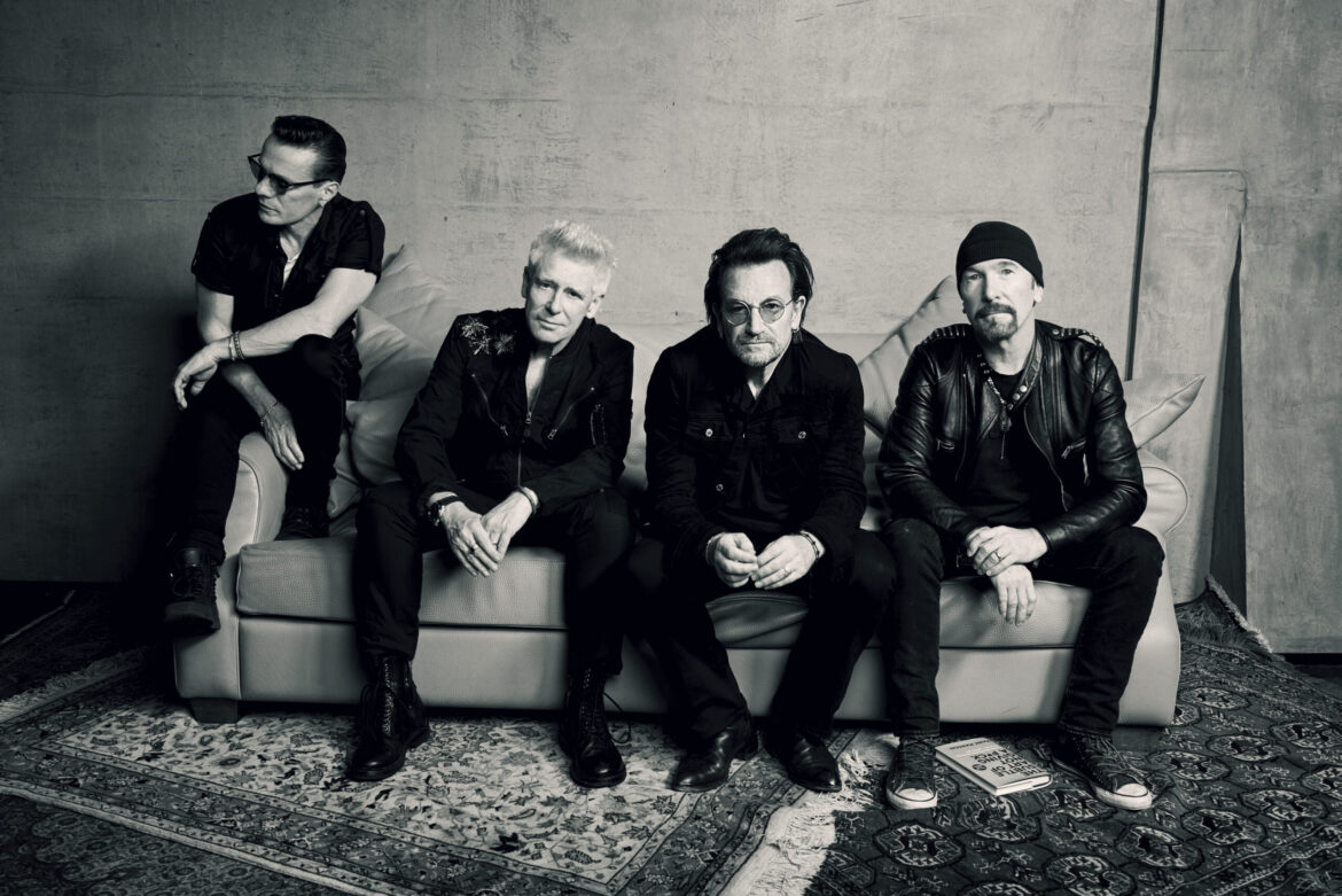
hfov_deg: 50.7
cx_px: 671
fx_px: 1417
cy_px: 448
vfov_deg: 35.1
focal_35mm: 38
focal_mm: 38
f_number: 8
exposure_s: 1/40
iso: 100
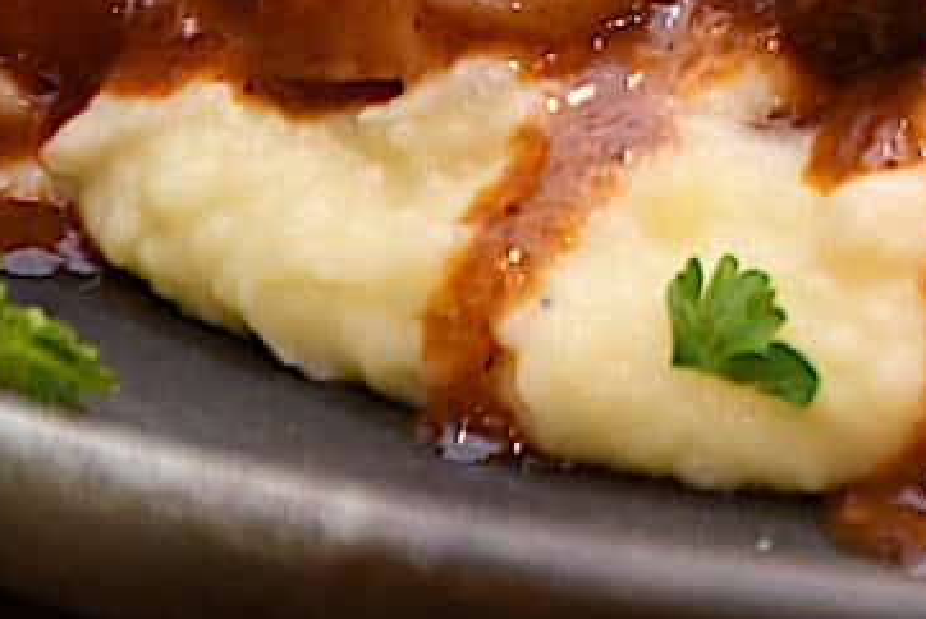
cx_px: 1205
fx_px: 13309
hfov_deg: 4.0
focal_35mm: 517
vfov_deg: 2.7
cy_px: -116
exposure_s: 1/60
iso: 1250
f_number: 5.6
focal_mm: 122
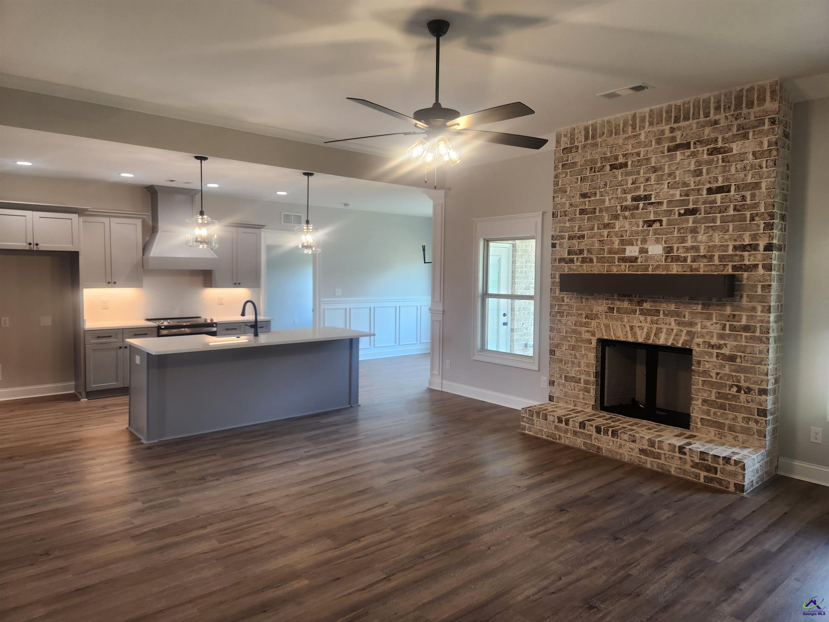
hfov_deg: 73.9
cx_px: 414
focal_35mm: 23
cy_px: 311
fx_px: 551
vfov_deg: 58.9
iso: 100
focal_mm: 5.4
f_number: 1.8
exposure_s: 1/120
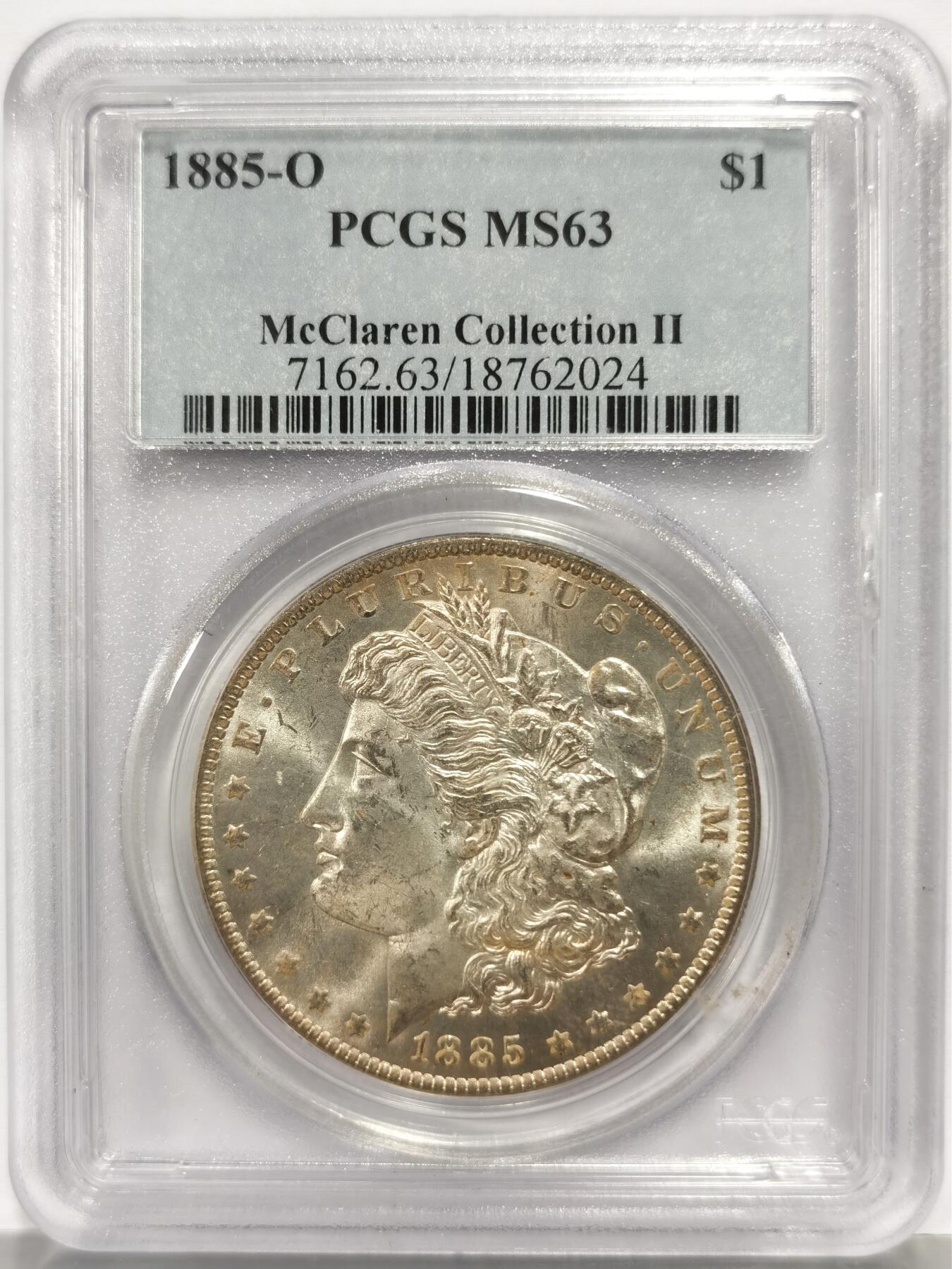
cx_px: 476
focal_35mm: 54
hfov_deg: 27.0
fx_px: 1980
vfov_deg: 35.5
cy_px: 634
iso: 125
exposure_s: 1/100
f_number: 16
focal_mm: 5.56
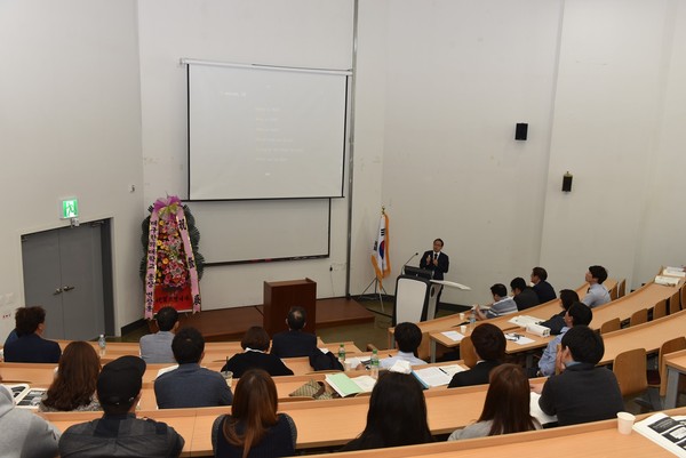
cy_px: 229
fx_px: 610
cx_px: 343
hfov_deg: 58.7
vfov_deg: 41.2
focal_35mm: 32
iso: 640
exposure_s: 1/60
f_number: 6.3
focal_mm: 32
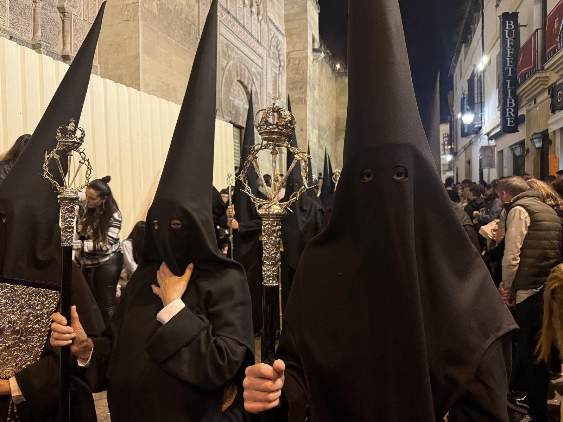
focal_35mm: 24
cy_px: 211
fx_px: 390
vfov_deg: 56.8
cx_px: 282
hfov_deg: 71.6
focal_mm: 6.76
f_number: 1.78
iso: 640
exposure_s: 1/33
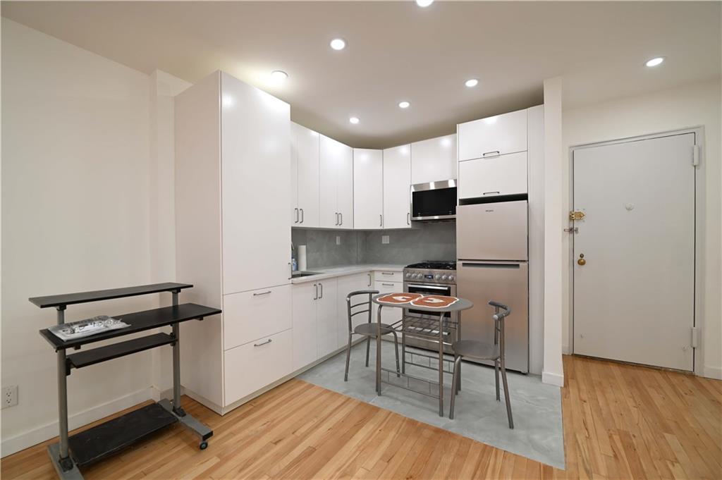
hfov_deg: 104.3
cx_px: 361
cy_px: 240
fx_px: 281
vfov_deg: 81.1
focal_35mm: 14
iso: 200
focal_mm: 14
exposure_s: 1/80
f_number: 4.5
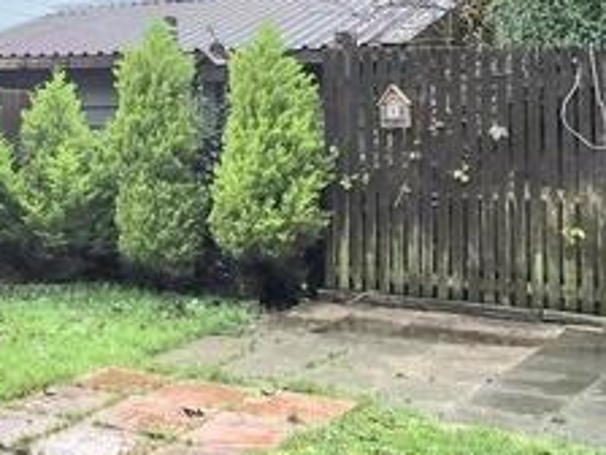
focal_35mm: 58
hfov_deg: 32.1
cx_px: 100
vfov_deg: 24.4
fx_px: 1015
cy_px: 38
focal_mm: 2.2
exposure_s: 1/667
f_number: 2.2
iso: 50
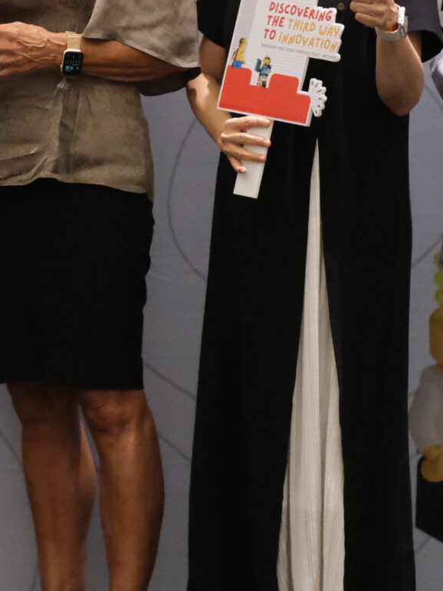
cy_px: 74
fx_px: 4610
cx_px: -150
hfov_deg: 5.5
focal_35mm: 270
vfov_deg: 7.3
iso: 6400
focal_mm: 56
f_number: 1.2
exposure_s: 1/1100
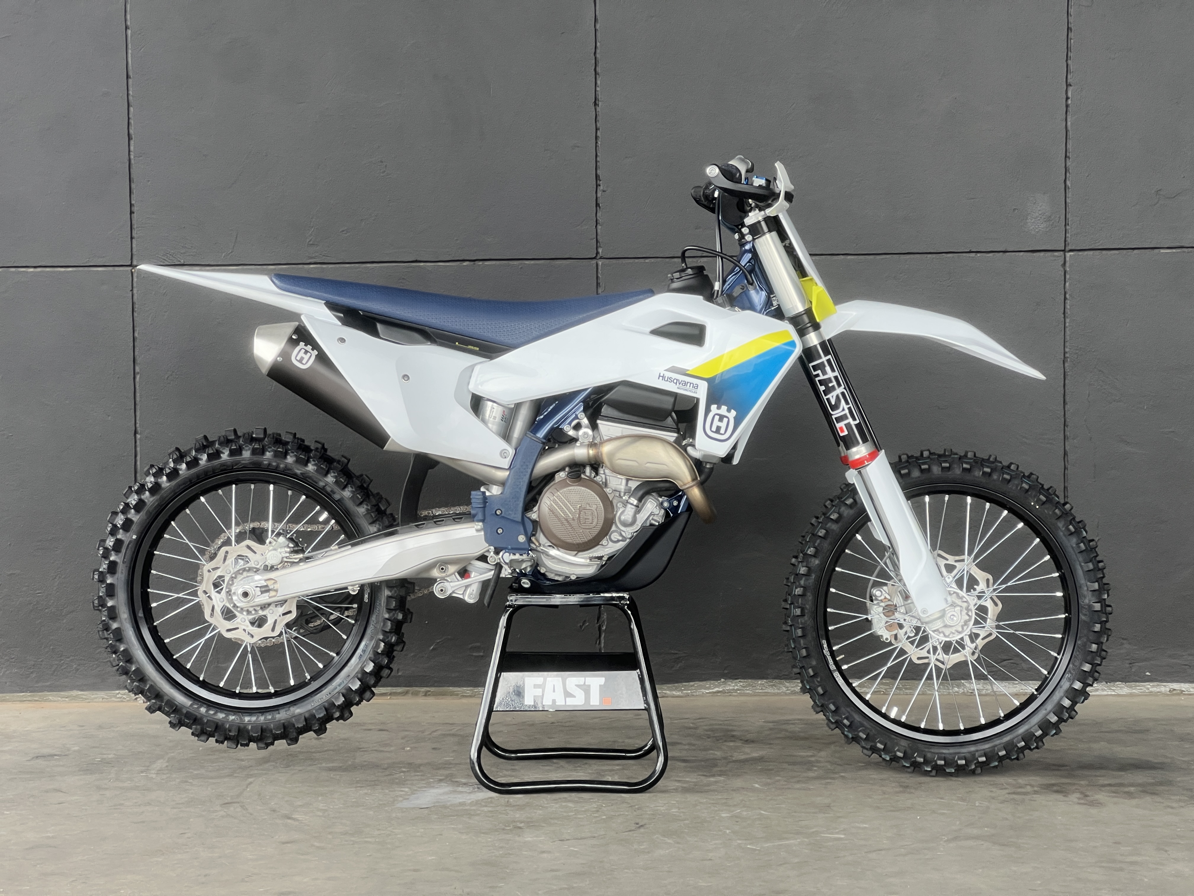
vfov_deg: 19.1
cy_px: 448
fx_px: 2656
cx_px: 597
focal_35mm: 77
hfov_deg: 25.3
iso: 64
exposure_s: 1/99
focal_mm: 9
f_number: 2.8
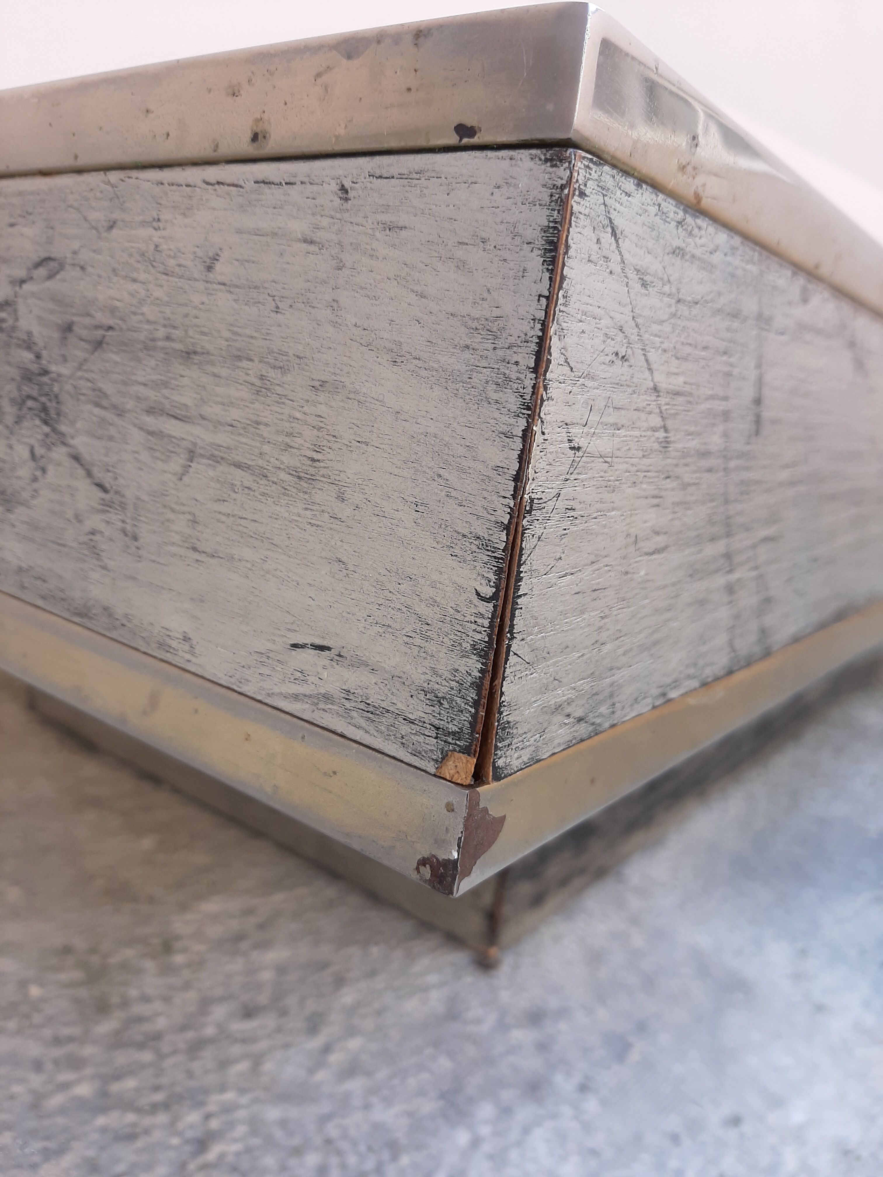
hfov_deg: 53.1
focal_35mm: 26
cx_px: 442
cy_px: 588
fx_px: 884
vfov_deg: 67.3
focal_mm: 3.93
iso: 40
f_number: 1.7
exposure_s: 1/199
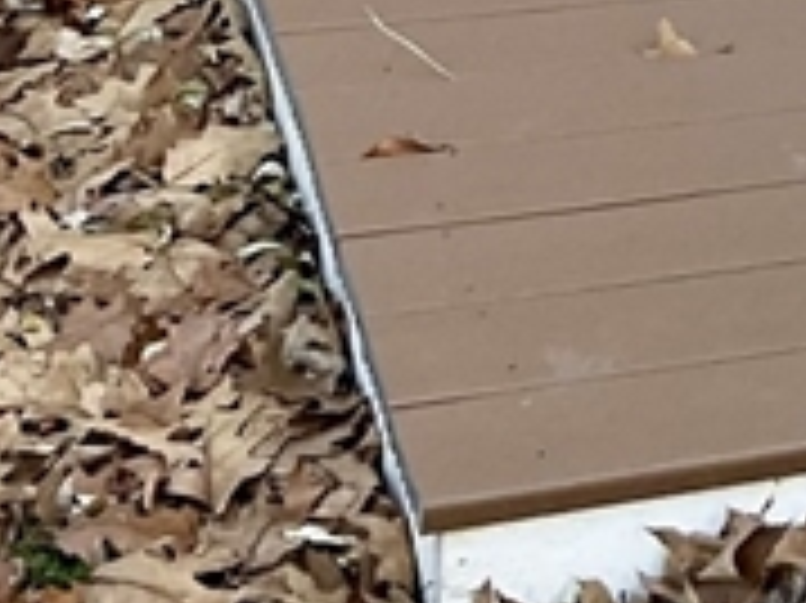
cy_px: -850
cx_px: 1436
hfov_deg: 11.1
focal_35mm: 166
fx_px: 3863
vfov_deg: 8.2
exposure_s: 1/120
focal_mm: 3
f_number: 1.8
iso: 16
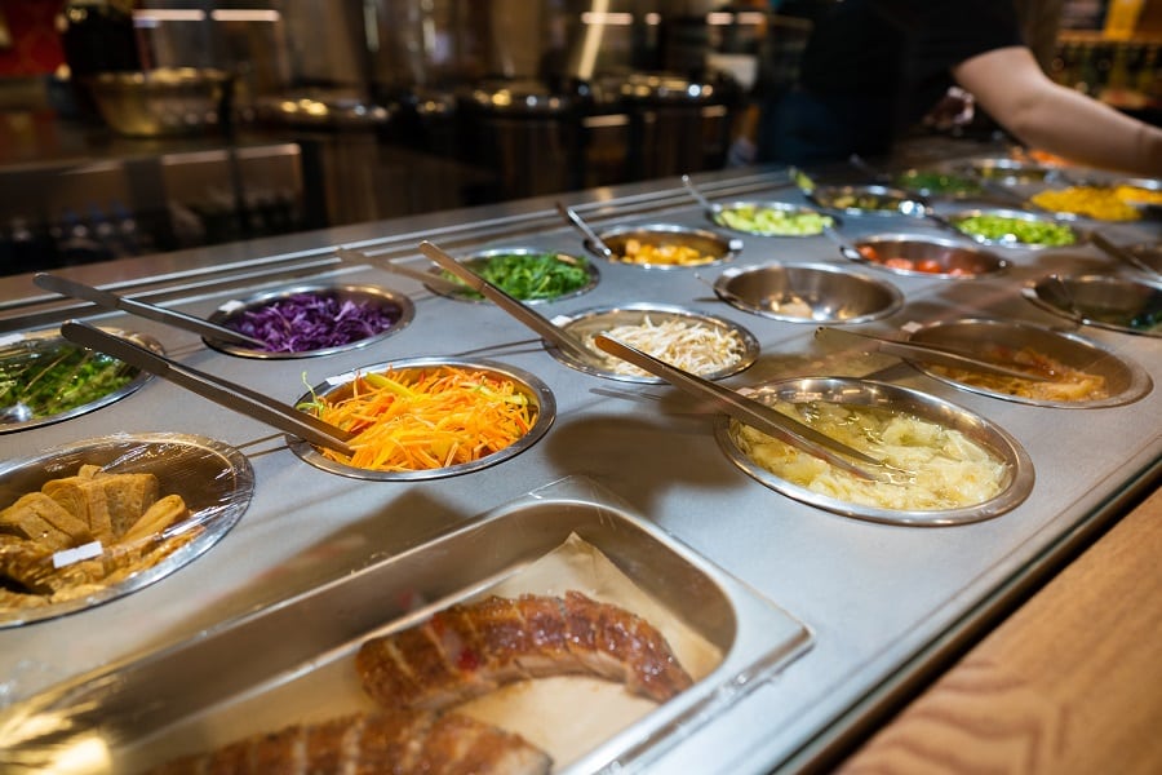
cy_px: 388
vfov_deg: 53.1
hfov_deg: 73.7
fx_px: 775
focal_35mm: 24
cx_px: 581
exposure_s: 1/100
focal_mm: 24
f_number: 2.8
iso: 500
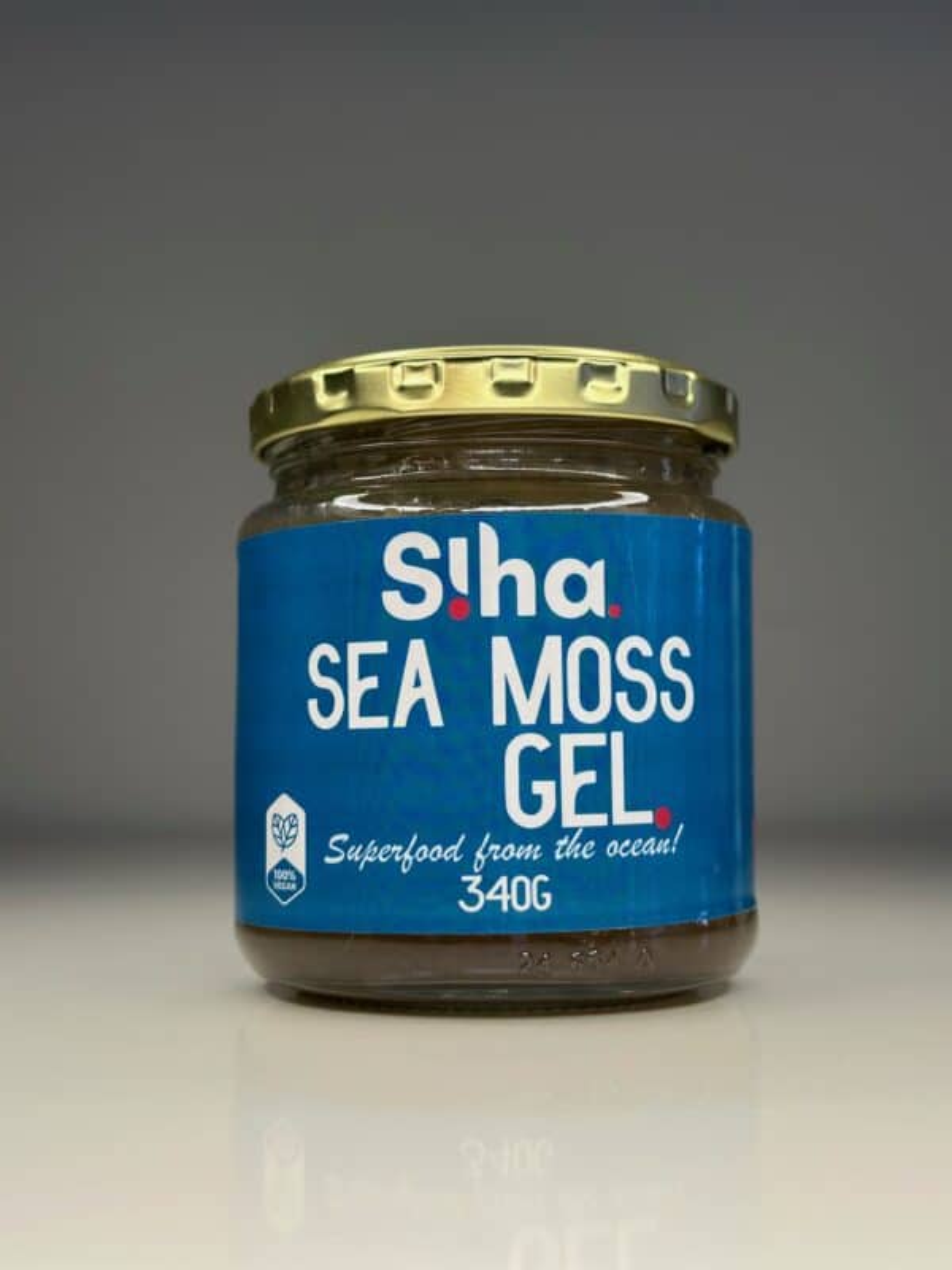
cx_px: 476
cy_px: 635
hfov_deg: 30.3
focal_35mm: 48
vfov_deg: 39.7
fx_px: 1760
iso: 80
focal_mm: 6.86
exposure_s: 1/129
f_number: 1.78
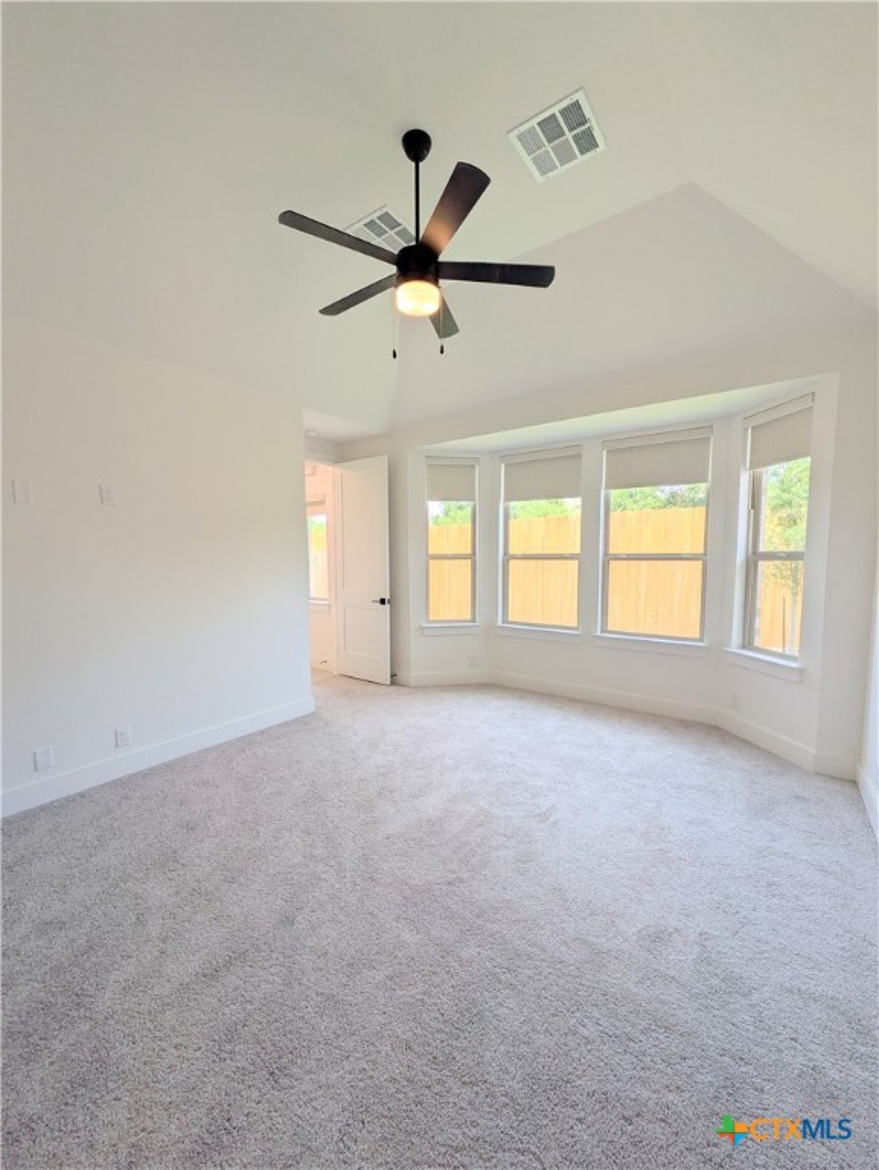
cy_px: 585
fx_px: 473
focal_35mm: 14
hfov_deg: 85.7
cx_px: 440
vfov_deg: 102.0
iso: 45
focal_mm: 1.83
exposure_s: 1/178
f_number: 2.2
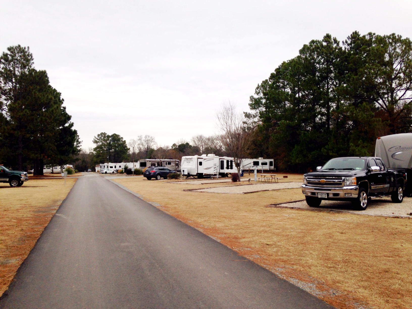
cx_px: 206
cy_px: 154
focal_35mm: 33
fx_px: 393
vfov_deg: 42.9
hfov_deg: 55.4
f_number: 2.4
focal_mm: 4.12
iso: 50
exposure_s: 1/212
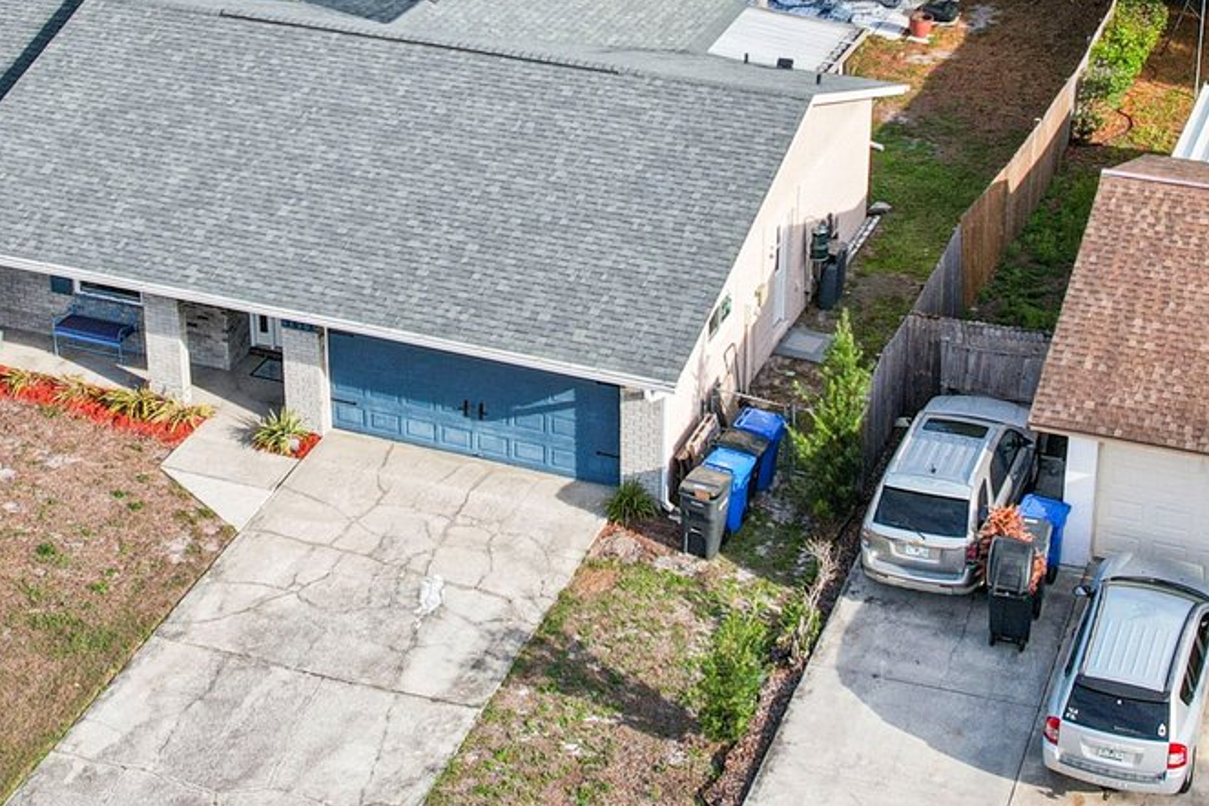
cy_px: 127
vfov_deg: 19.7
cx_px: 602
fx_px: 2283
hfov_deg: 29.7
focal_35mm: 68
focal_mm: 8.4
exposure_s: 1/1250
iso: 140
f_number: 2.8
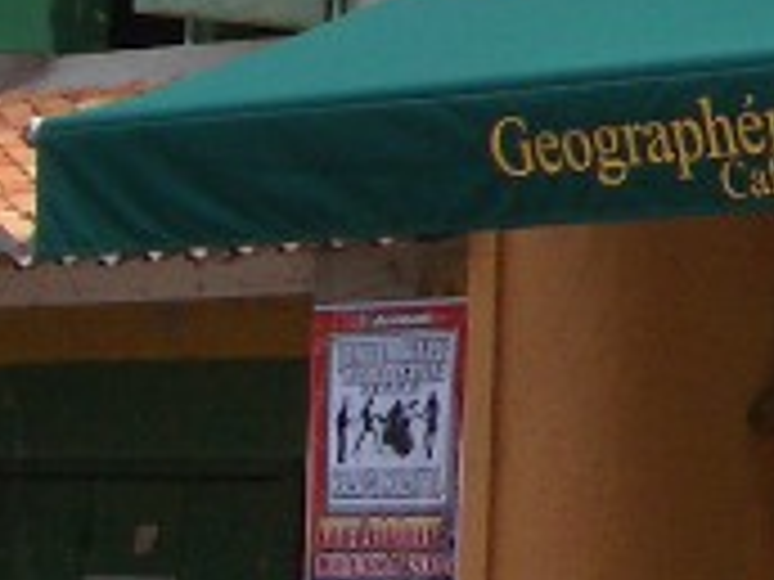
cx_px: 1395
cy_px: -279
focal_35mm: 208
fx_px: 4651
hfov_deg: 9.1
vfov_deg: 7.0
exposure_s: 1/500
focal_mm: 5.8
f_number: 4.3
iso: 50
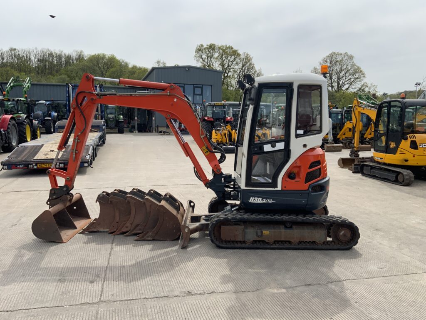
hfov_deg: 61.7
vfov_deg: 48.2
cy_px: 160
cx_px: 213
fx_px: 357
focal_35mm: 29
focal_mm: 3
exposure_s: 1/2320
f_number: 1.8
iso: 20
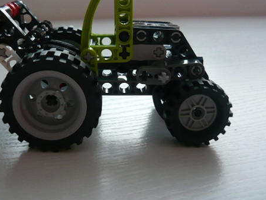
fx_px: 338
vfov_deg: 32.8
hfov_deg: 42.5
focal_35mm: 44
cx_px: 96
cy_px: 75
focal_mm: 5.5
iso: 200
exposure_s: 1/30
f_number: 2.8
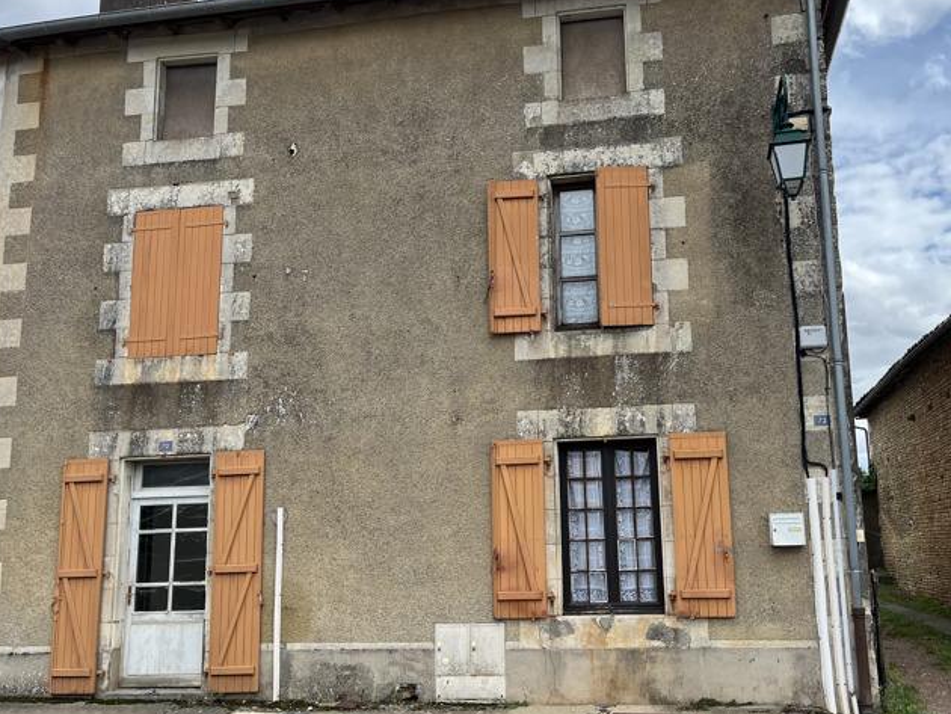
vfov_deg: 43.0
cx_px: 542
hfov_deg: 55.1
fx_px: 907
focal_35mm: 33
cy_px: 367
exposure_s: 1/1890
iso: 50
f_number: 1.6
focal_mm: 5.1
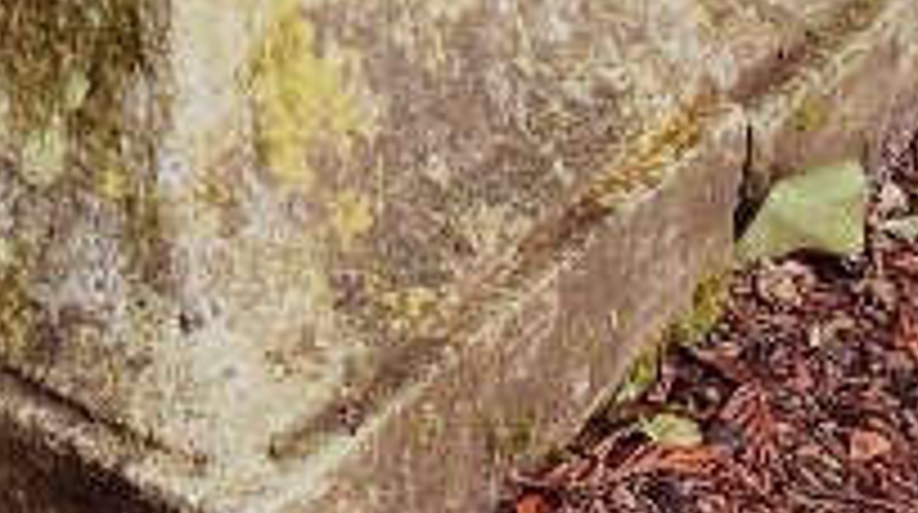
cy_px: -1120
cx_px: -454
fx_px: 4059
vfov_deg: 6.5
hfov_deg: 12.3
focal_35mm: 167
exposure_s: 1/121
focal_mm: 4.25
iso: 64
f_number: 1.8
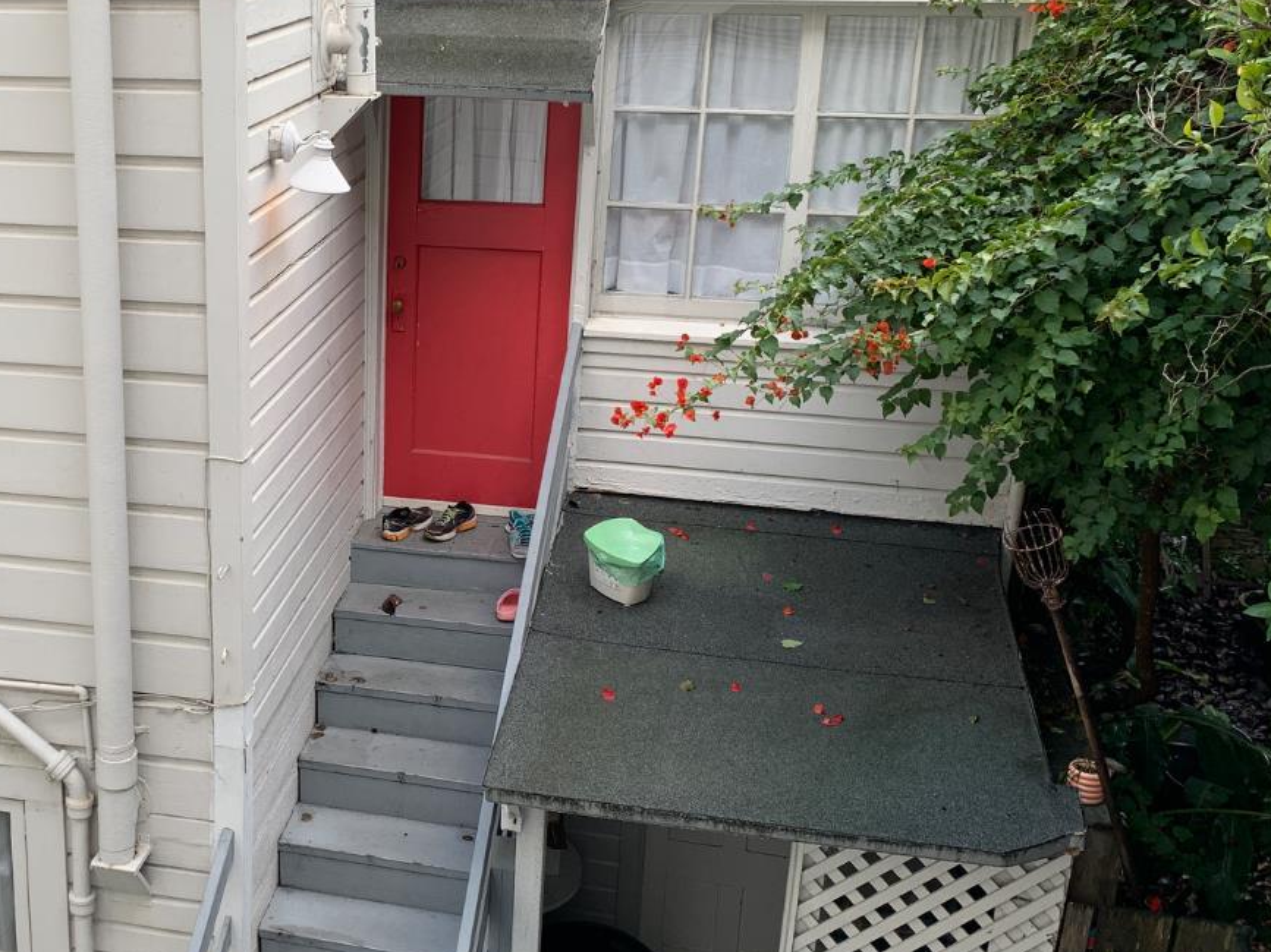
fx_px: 1652
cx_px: 264
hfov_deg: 40.4
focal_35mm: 45
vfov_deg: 32.2
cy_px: 461
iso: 32
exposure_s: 1/122
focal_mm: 4.25
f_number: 1.8
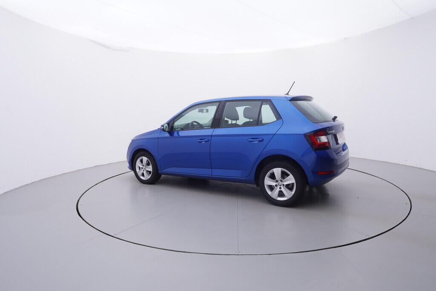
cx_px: 218
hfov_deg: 77.3
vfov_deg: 56.2
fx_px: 273
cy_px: 146
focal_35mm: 22
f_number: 5
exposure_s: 1/80
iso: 200
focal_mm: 15
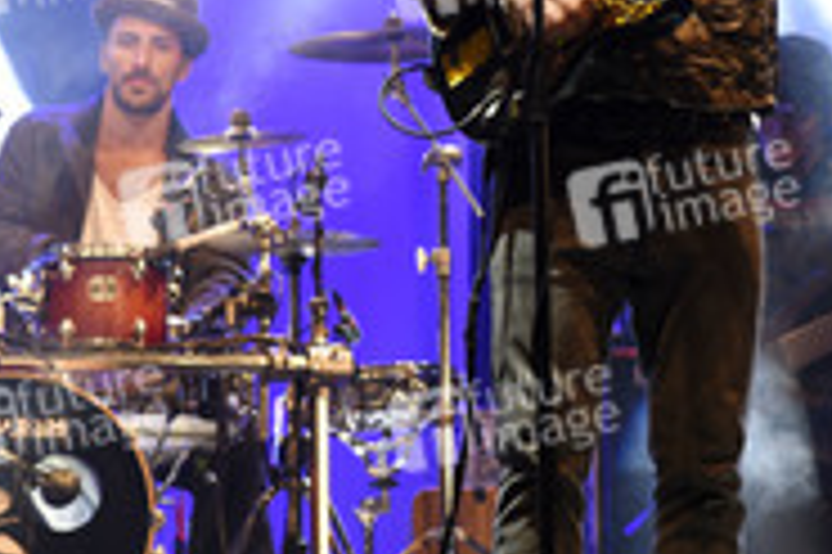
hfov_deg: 7.0
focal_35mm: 293
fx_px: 6765
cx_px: 564
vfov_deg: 4.7
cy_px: 81
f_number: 6.3
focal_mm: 120
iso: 800
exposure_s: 1/100
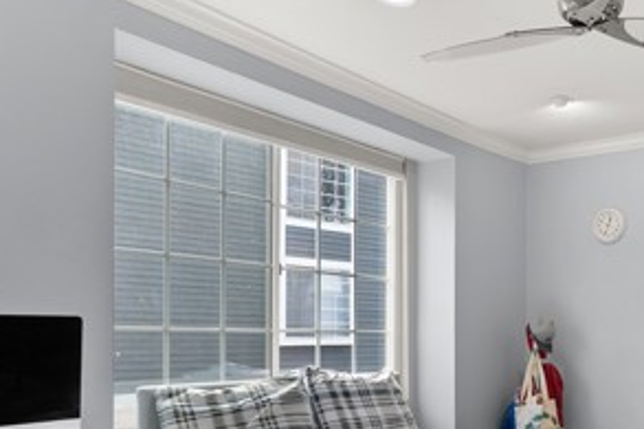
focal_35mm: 35
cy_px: 344
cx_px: 532
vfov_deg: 36.5
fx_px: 626
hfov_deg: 50.5
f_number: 9
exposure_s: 1/13
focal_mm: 16
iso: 640
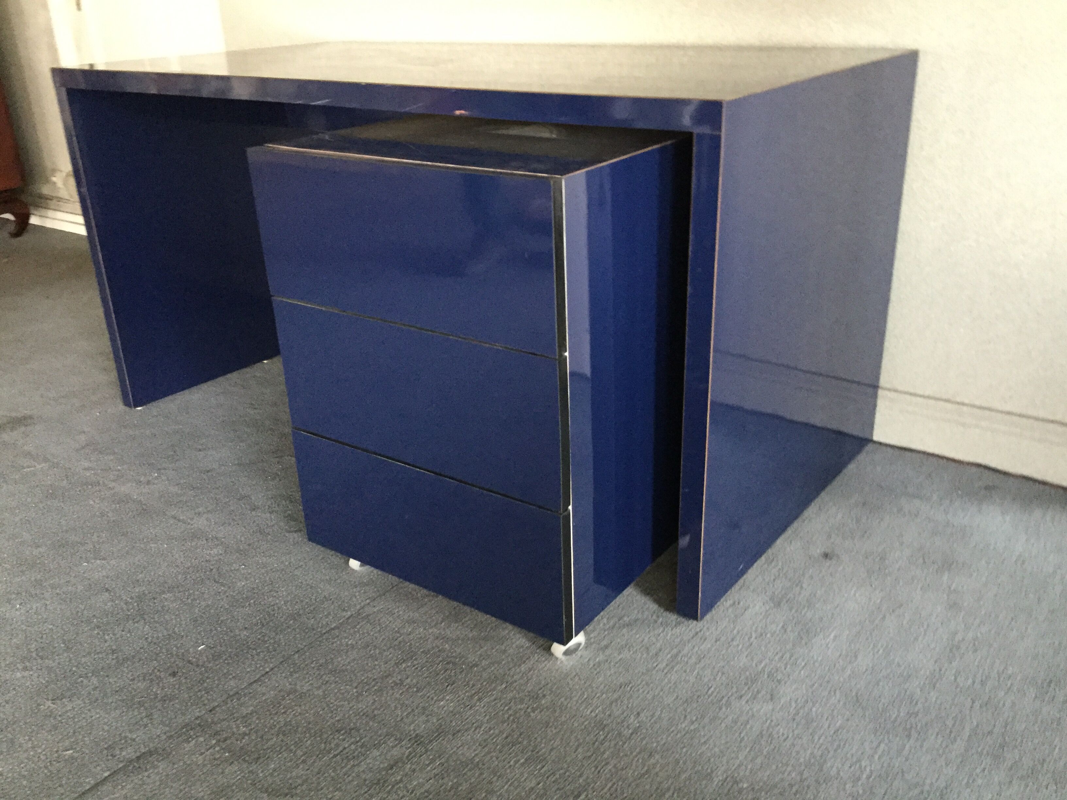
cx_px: 534
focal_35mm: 31
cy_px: 400
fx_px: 956
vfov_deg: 45.4
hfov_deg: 58.4
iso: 250
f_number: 2.4
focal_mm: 3.3
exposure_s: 1/33
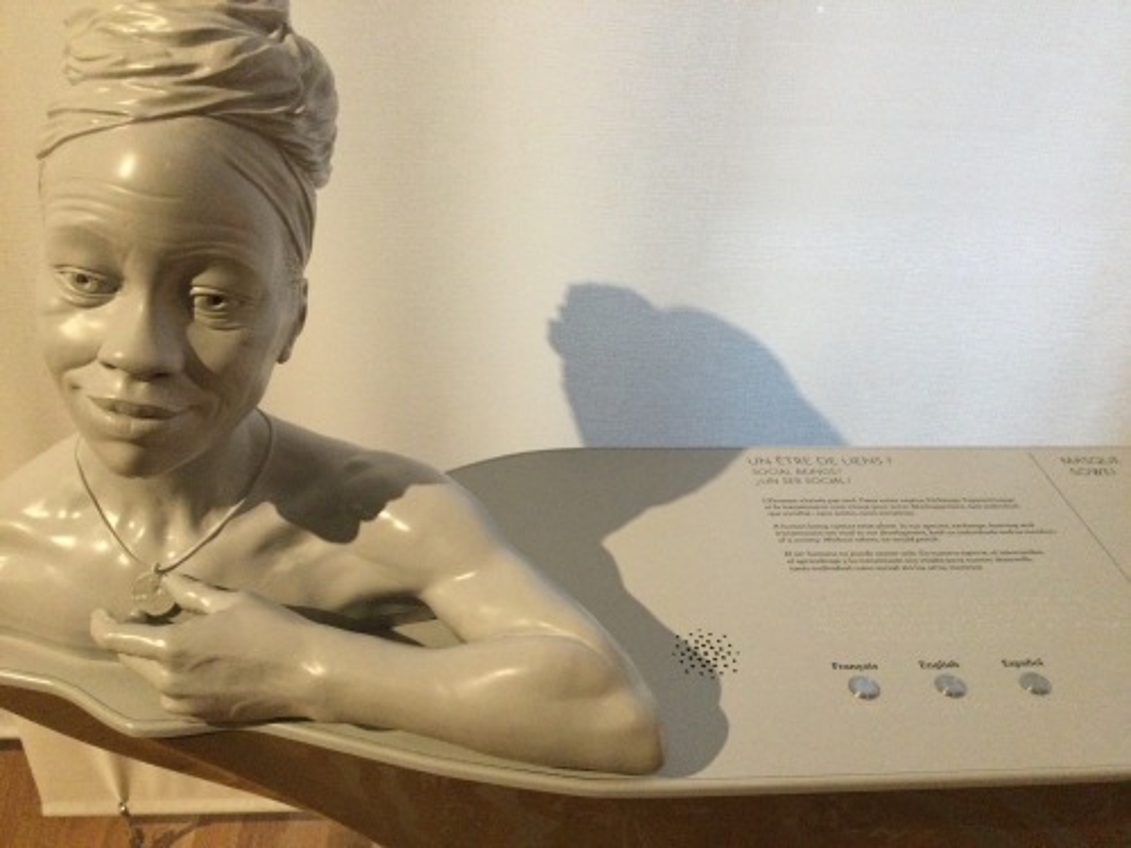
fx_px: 1013
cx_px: 566
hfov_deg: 58.4
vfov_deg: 45.4
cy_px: 424
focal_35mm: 31
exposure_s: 1/25
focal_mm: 3.3
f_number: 2.4
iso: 200
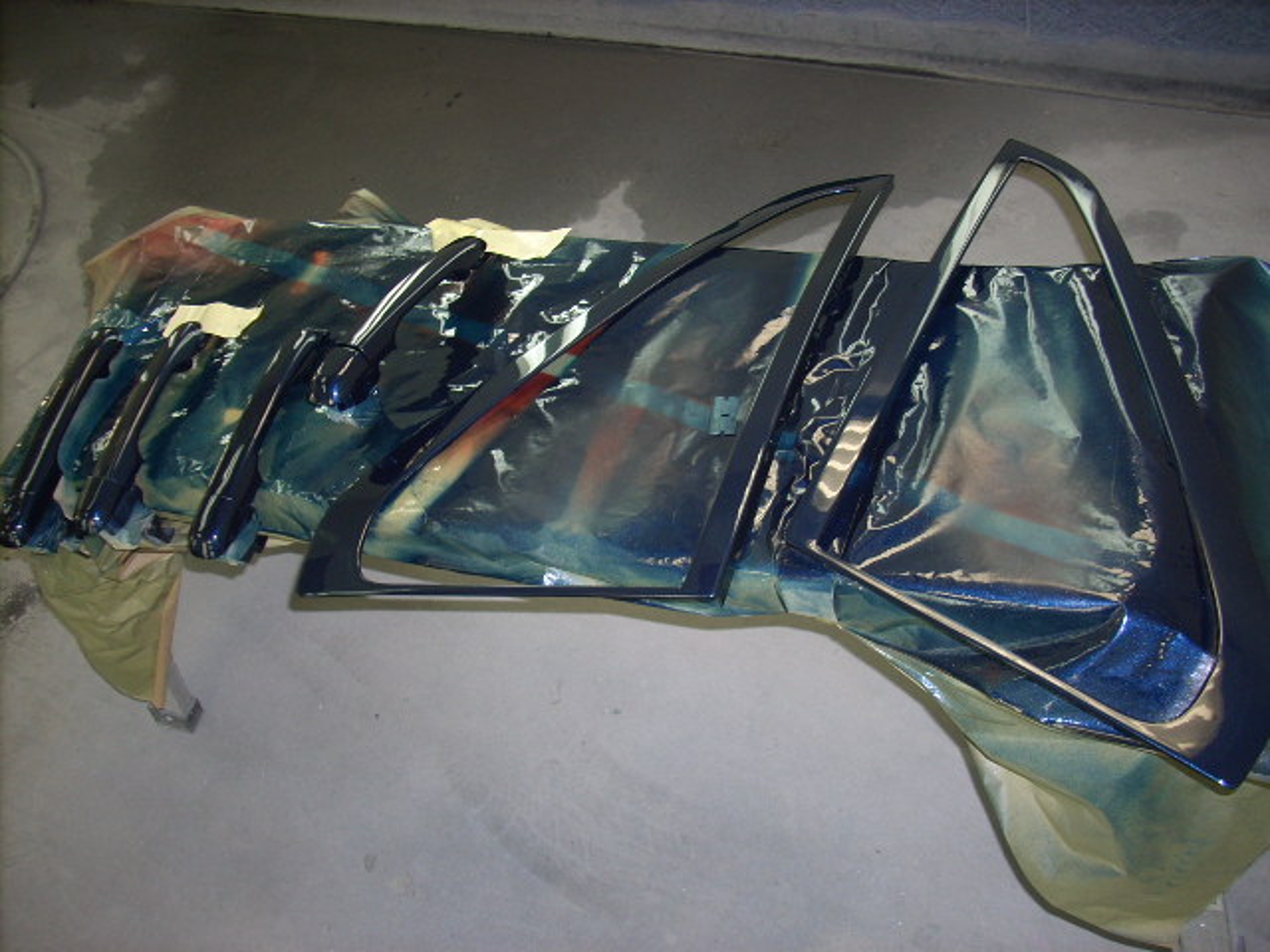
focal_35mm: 37
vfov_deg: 38.7
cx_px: 635
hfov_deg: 50.1
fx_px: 1357
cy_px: 476
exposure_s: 1/30
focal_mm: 6.2
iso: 64
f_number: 2.8
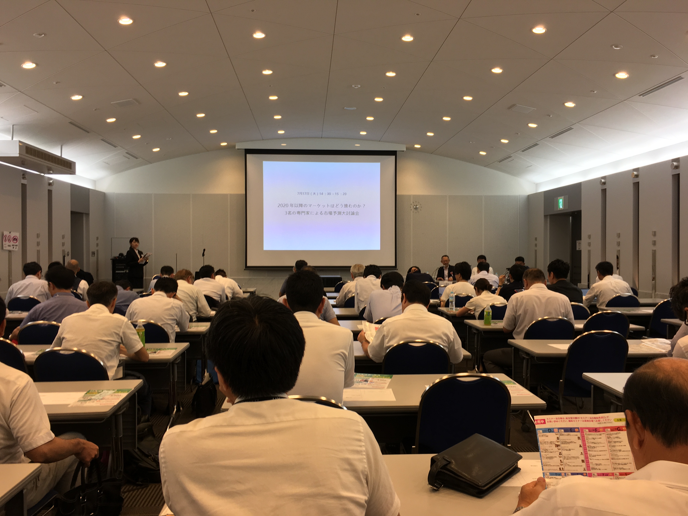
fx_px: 576
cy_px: 258
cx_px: 344
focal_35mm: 29
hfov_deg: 61.7
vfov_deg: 48.2
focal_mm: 4.15
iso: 25
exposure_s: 1/40
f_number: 2.2
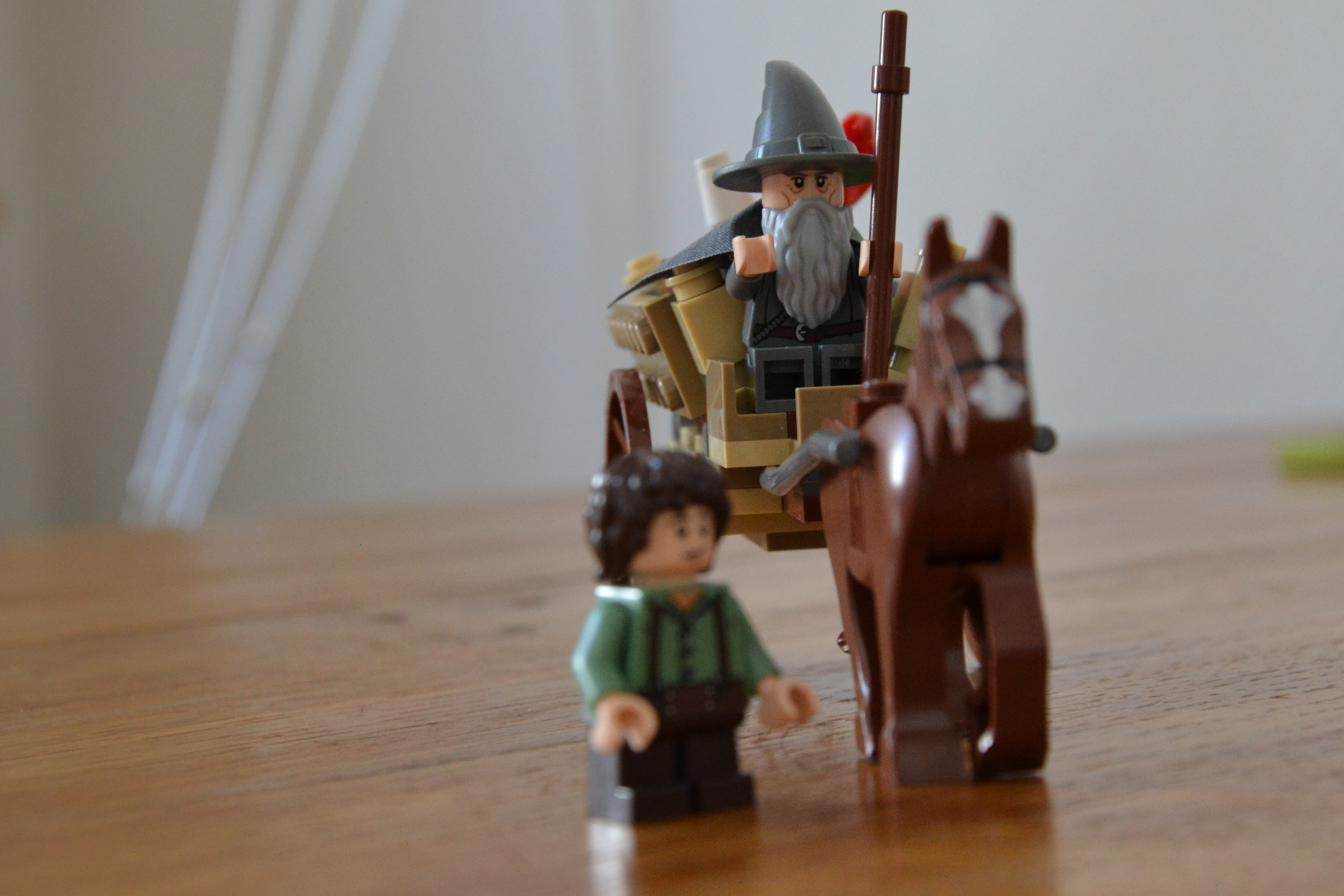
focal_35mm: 85
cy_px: 406
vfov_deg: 16.1
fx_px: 3159
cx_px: 776
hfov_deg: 24.0
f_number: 7.1
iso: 1000
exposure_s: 1/30
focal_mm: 45
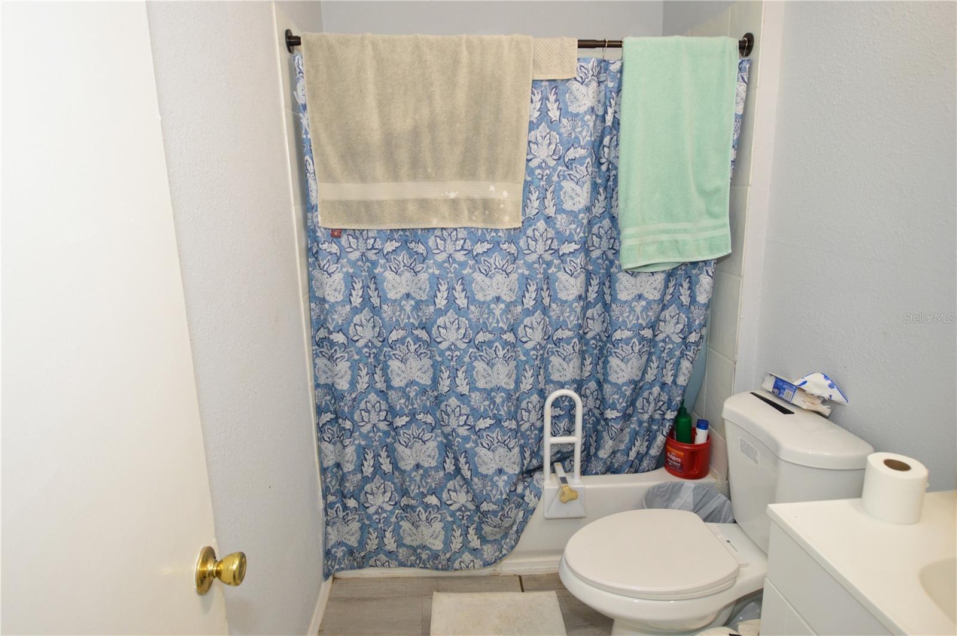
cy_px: 318
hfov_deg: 90.1
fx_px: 478
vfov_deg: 67.3
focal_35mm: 18
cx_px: 478
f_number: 4
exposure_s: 1/60
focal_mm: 12
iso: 450
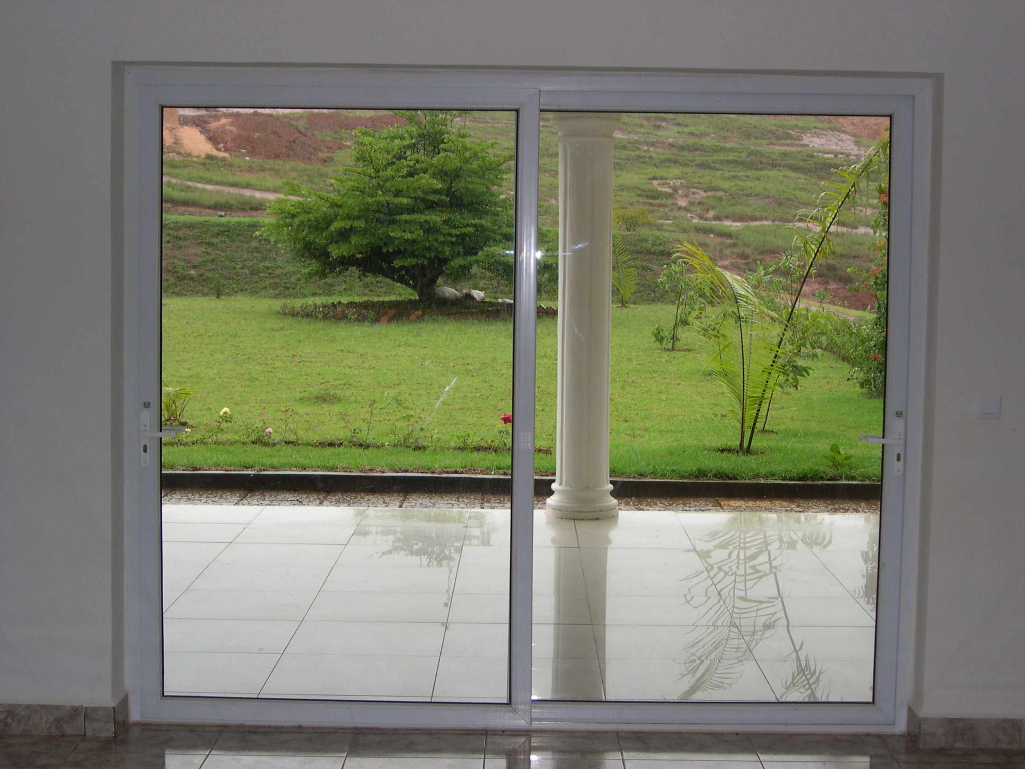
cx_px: 512
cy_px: 384
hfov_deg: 33.8
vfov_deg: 25.7
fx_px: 1688
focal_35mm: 57
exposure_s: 1/126
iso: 141
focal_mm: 12.2
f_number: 3.4
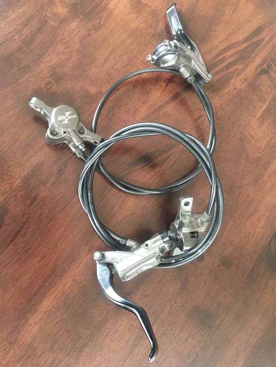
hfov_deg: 48.2
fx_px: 308
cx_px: 138
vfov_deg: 61.7
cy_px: 184
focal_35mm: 29
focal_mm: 4.15
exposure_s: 1/20
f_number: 2.2
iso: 200
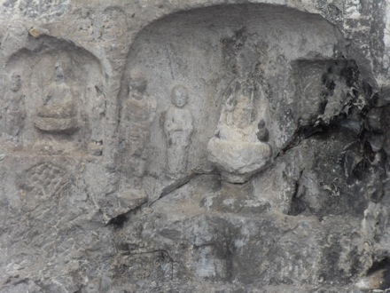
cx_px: 195
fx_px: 1318
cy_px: 146
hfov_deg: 16.8
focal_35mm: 117
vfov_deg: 12.7
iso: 400
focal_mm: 19.8
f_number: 8
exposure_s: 1/90
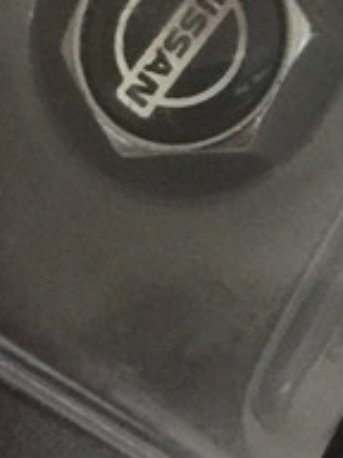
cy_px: -153
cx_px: 536
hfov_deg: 9.0
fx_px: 2127
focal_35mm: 161
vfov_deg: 11.9
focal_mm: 4.15
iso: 125
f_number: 2.2
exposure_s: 1/10
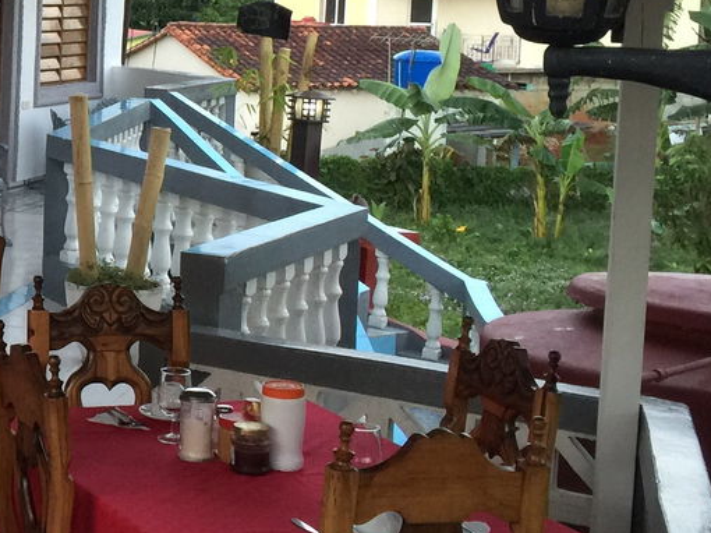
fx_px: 1868
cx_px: -199
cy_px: 103
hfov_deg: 19.9
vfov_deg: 16.1
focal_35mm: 91
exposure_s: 1/30
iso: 50
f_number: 2.2
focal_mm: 4.15
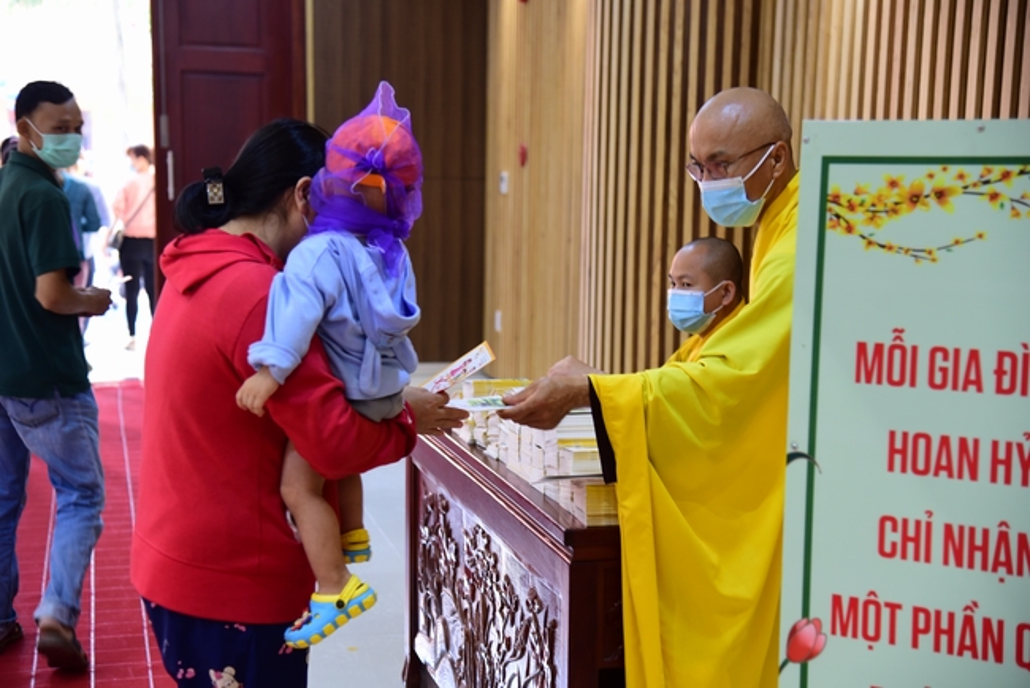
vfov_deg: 20.9
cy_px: 344
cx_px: 515
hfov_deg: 30.9
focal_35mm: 65
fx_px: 1860
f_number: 4
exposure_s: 1/50
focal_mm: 65
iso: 1000
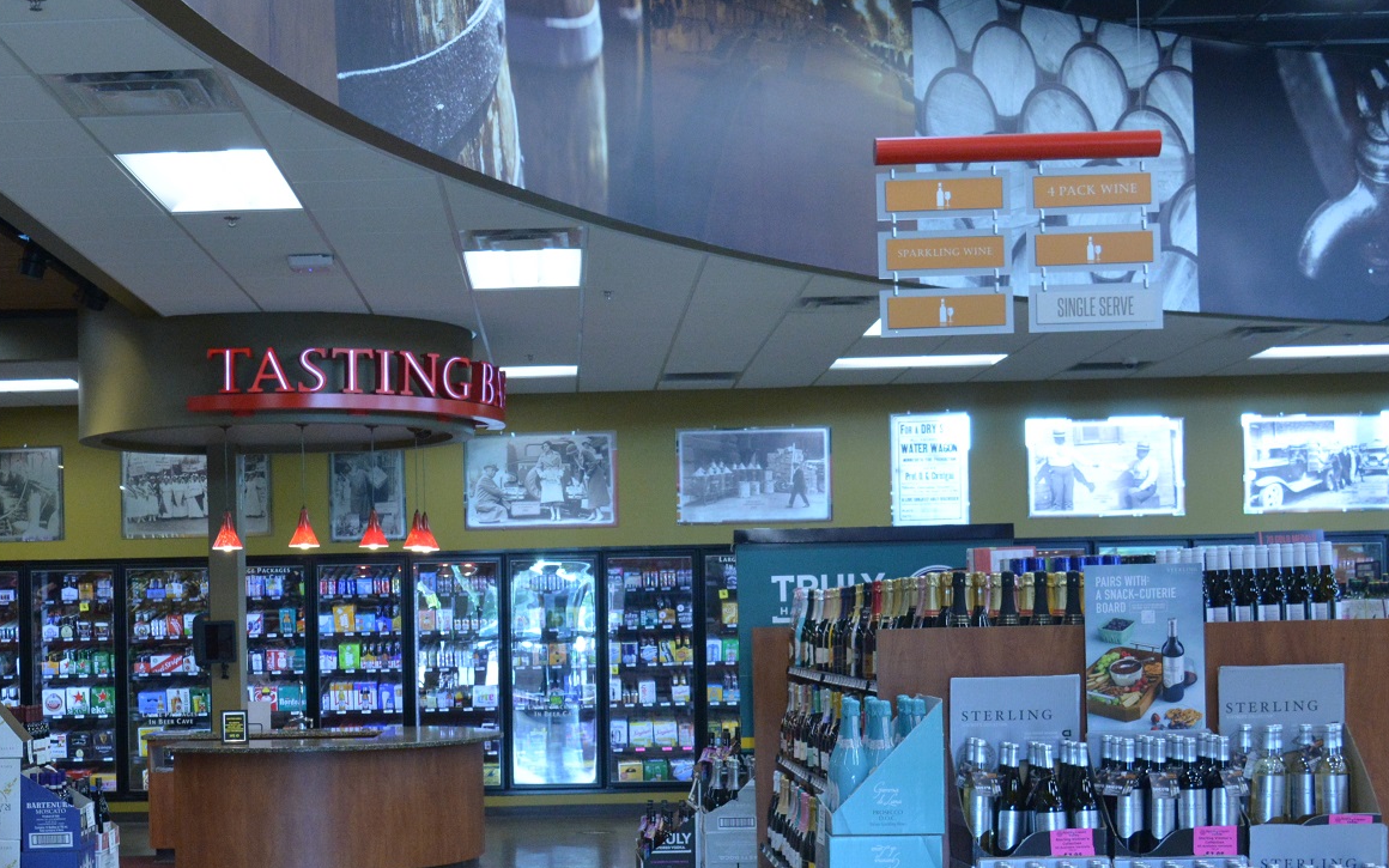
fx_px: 2196
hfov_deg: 34.7
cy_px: 635
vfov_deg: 22.2
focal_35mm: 58
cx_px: 451
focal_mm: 22
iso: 1600
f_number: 5.6
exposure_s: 1/125
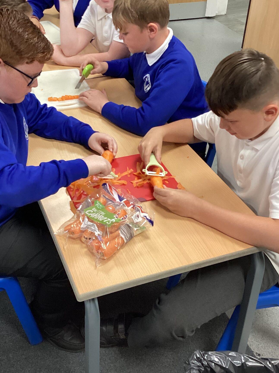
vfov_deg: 41.0
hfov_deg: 31.4
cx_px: 104
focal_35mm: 46
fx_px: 494
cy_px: 142
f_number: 2.4
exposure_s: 1/50
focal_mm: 3.3
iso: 200
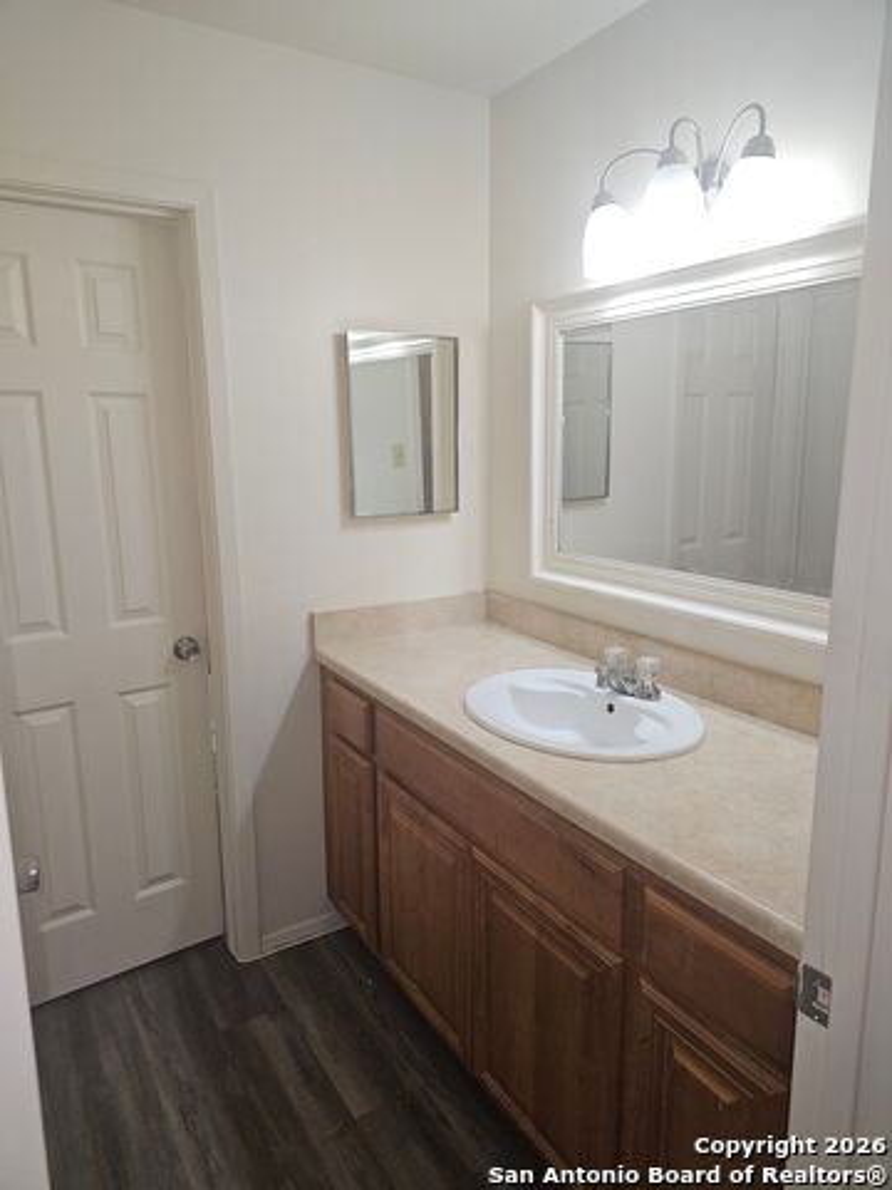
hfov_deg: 58.9
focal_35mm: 23
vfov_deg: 73.9
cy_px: 595
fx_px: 790
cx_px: 446
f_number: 1.7
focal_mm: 6.3
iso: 64
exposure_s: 1/60
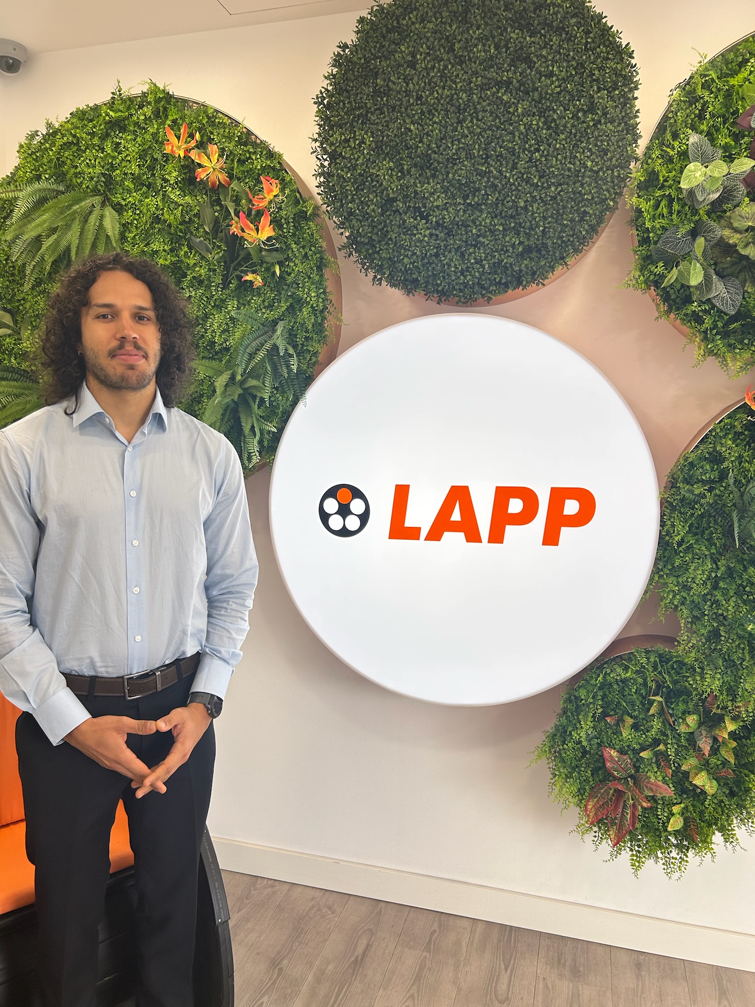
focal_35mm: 26
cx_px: 378
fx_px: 756
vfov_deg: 67.3
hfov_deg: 53.1
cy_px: 504
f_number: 1.5
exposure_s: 1/209
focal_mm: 5.7
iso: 50
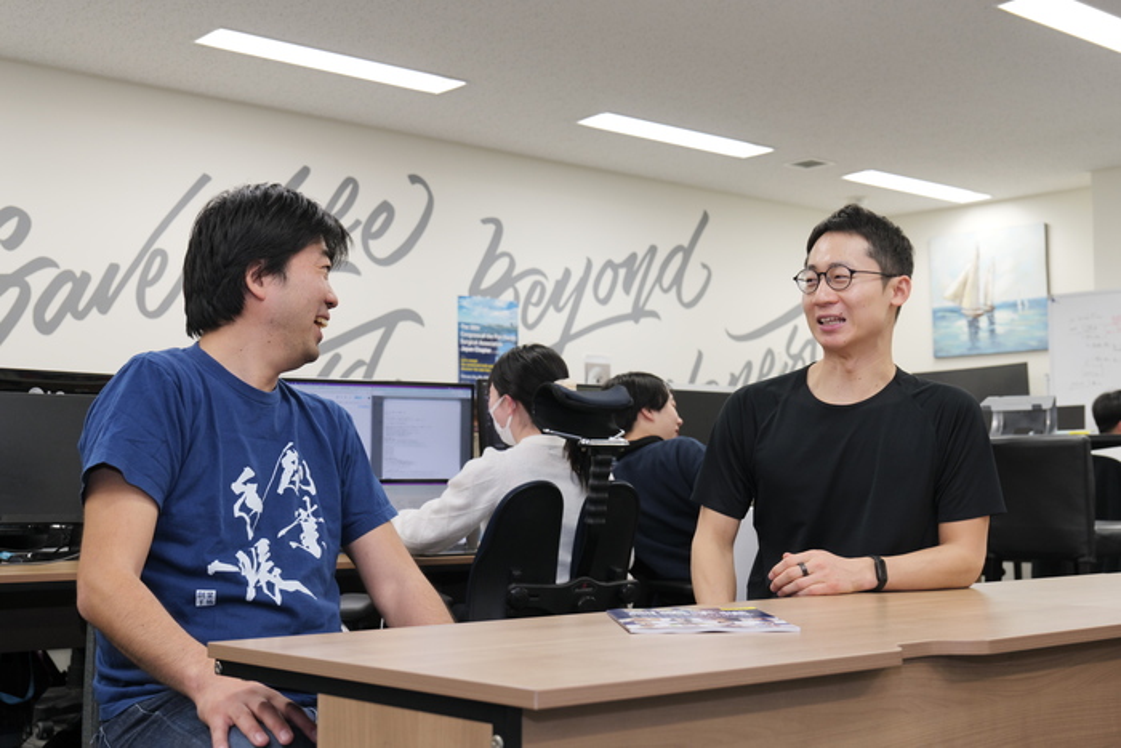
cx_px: 560
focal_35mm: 48
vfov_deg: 28.1
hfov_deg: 41.1
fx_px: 1495
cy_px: 374
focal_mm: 48
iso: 1000
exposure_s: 1/100
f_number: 6.3
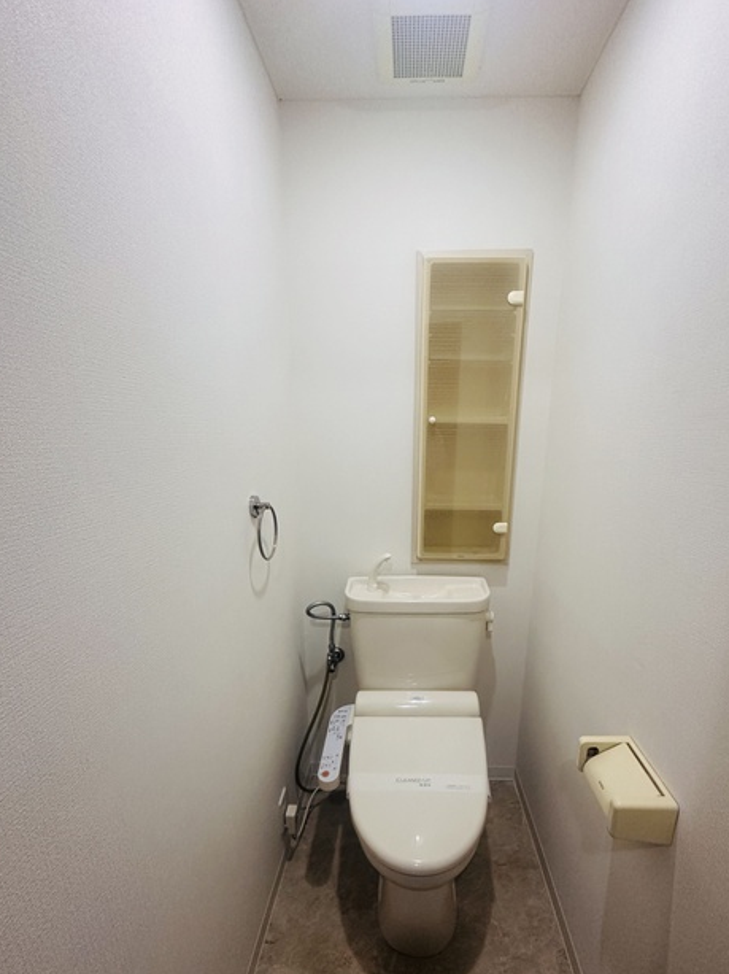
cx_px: 396
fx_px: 450
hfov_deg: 77.9
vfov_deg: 93.9
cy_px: 555
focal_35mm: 16
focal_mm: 2.22
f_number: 2.2
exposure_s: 1/100
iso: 250
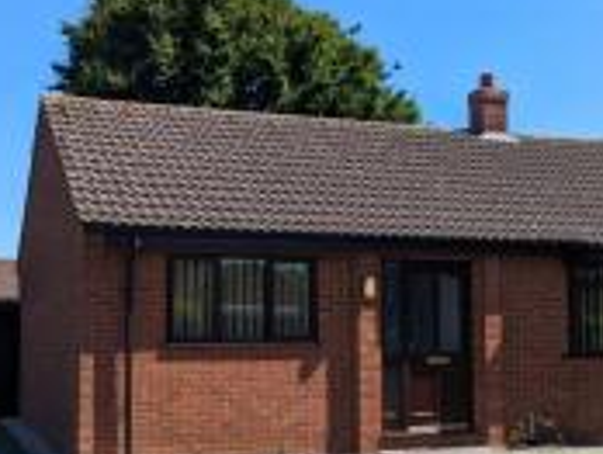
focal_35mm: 58
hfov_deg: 33.1
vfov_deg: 25.3
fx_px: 1012
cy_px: 255
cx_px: 348
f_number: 1.85
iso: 45
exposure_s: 1/1433
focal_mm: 6.81
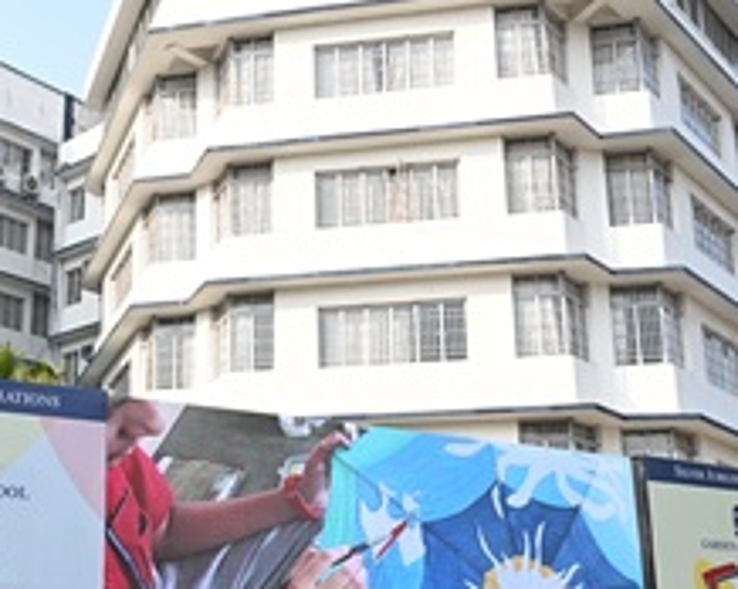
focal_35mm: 50
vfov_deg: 30.0
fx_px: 1091
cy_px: 389
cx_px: 215
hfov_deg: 36.8
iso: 500
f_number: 11
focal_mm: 24
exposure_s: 1/320
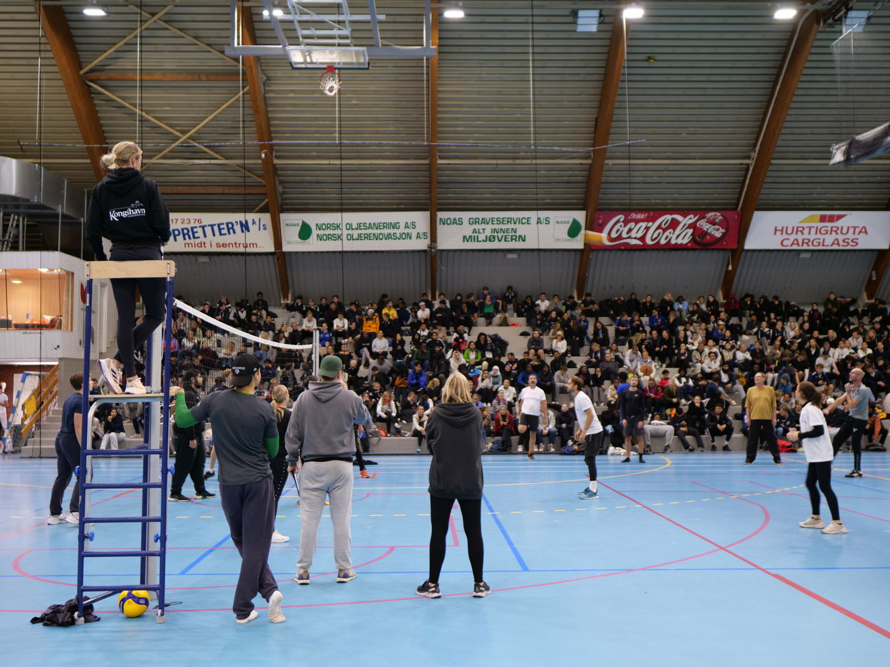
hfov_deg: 55.4
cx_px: 447
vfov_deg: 42.9
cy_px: 325
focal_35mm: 33
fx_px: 848
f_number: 1.4
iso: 200
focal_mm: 16
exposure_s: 1/30
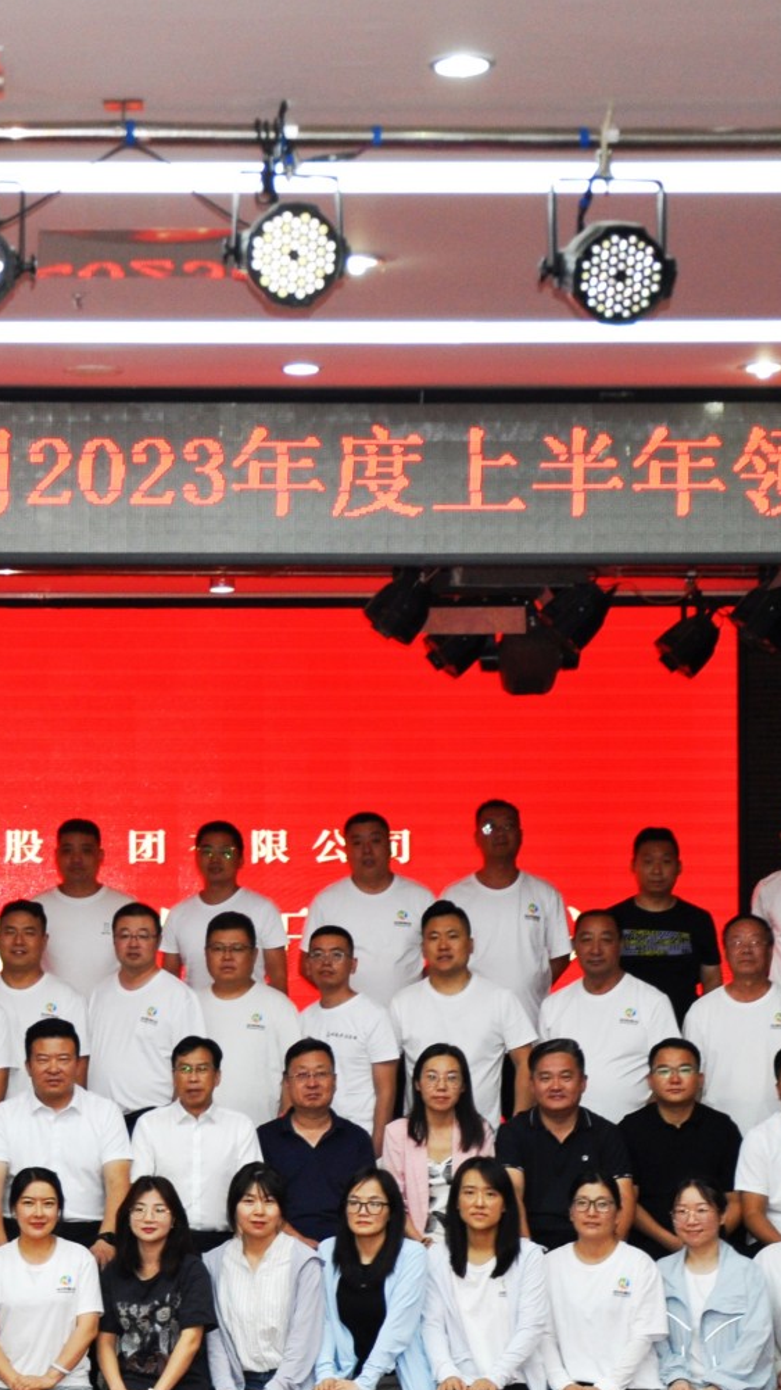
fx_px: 3464
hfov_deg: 12.8
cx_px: 71
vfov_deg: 22.6
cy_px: 875
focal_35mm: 94
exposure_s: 1/125
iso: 400
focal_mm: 30
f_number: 4.2
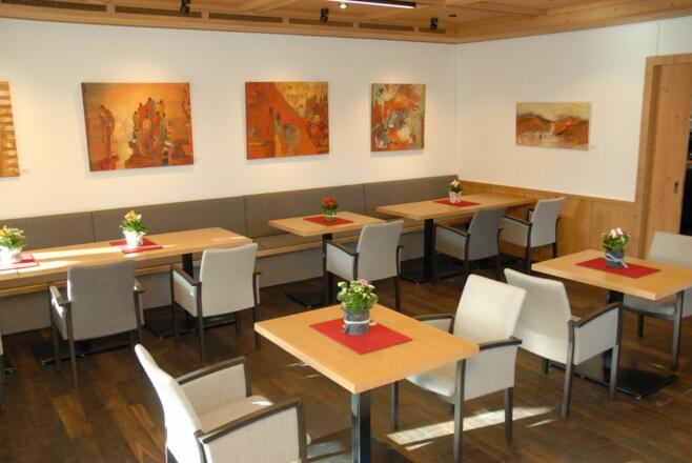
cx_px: 346
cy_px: 232
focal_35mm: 33
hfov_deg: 57.2
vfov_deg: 40.0
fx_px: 635
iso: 400
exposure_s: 1/60
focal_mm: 22
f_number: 4
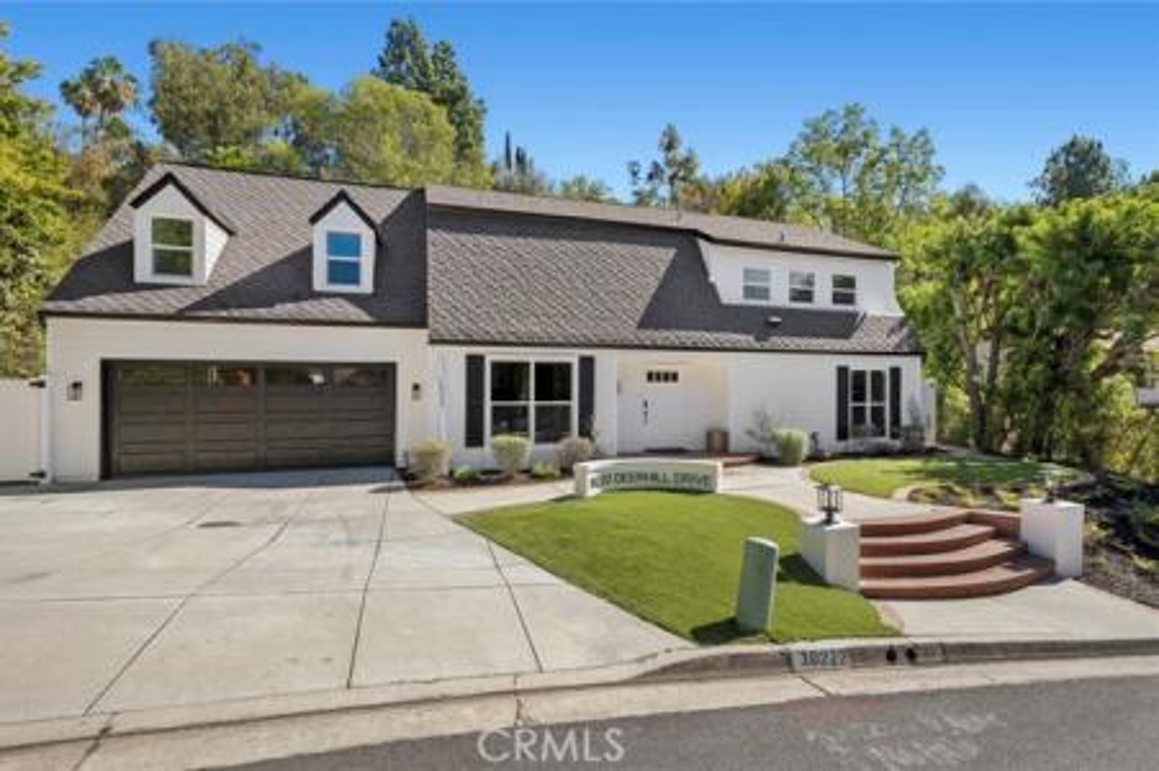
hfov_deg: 96.8
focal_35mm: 16
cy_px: 386
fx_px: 515
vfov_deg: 73.7
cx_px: 580
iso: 80
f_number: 9
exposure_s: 1/40
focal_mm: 16
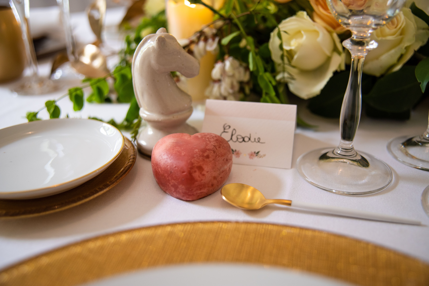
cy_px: 143
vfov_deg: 37.9
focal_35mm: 35
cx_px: 214
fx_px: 417
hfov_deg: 54.4
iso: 400
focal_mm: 35
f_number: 3.2
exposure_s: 1/125
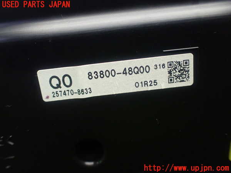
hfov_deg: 60.0
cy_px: 86
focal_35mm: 30
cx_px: 116
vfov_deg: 46.8
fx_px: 200
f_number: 2.3
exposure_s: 1/125
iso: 800
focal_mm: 5.4
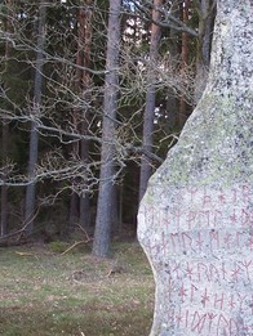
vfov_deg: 24.7
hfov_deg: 18.4
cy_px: 170
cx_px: 223
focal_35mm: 79
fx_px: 769
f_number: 2.8
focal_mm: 7.1
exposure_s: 1/45
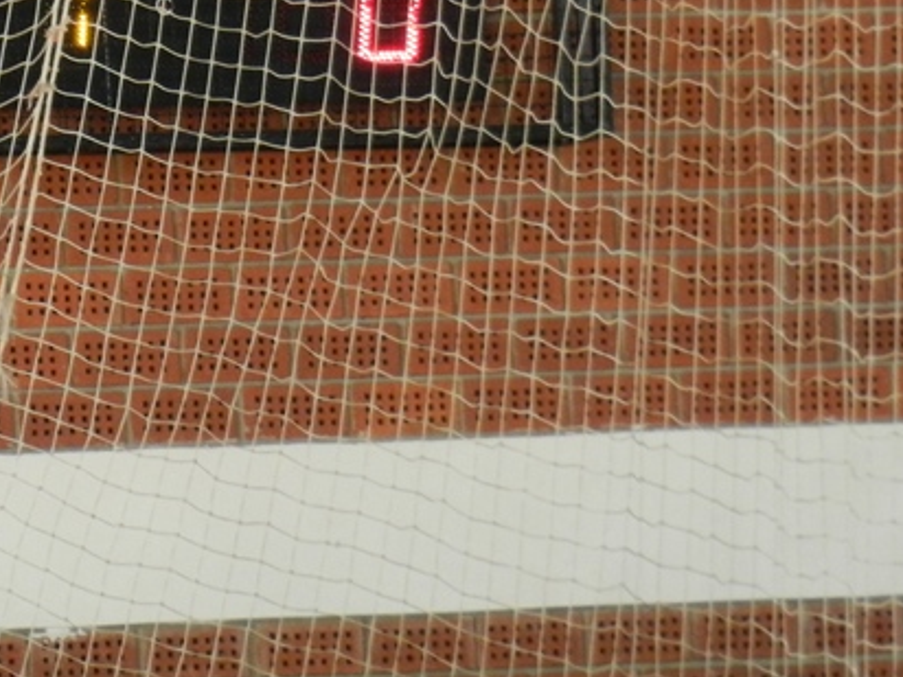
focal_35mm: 509
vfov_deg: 2.9
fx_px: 13278
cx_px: 125
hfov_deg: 3.9
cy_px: 28
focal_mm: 46.7
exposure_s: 1/125
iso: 800
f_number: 5.2
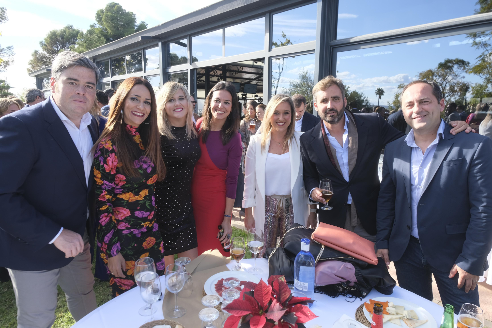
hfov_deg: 73.7
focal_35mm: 24
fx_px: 328
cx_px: 246
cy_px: 164
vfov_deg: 53.1
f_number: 9
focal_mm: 16
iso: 320
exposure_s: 1/80
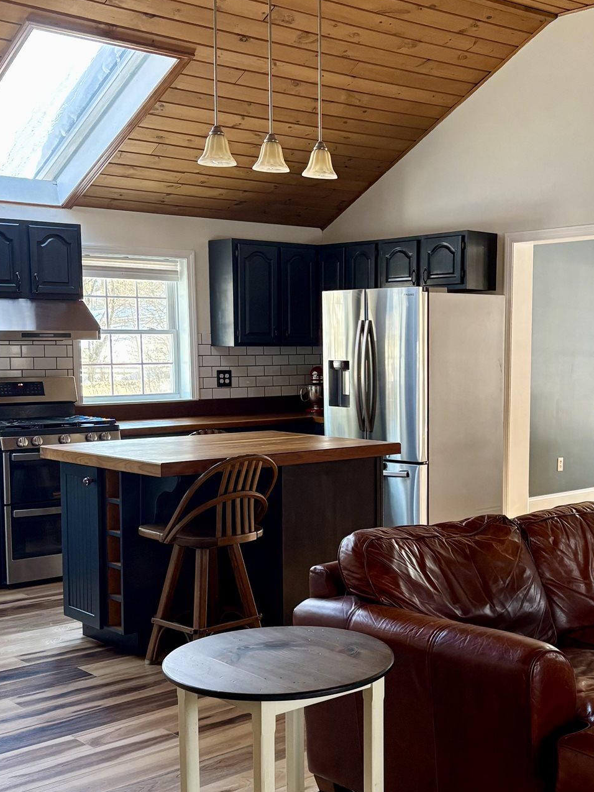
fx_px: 1076
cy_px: 450
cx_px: 394
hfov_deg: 30.7
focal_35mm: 47
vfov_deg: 40.4
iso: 160
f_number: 1.6
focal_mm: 5.96
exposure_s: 1/60
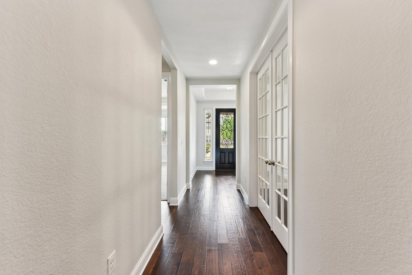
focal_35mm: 14
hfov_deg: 104.3
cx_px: 206
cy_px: 138
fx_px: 160
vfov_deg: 81.2
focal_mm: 14
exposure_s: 1/15
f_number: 8
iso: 220
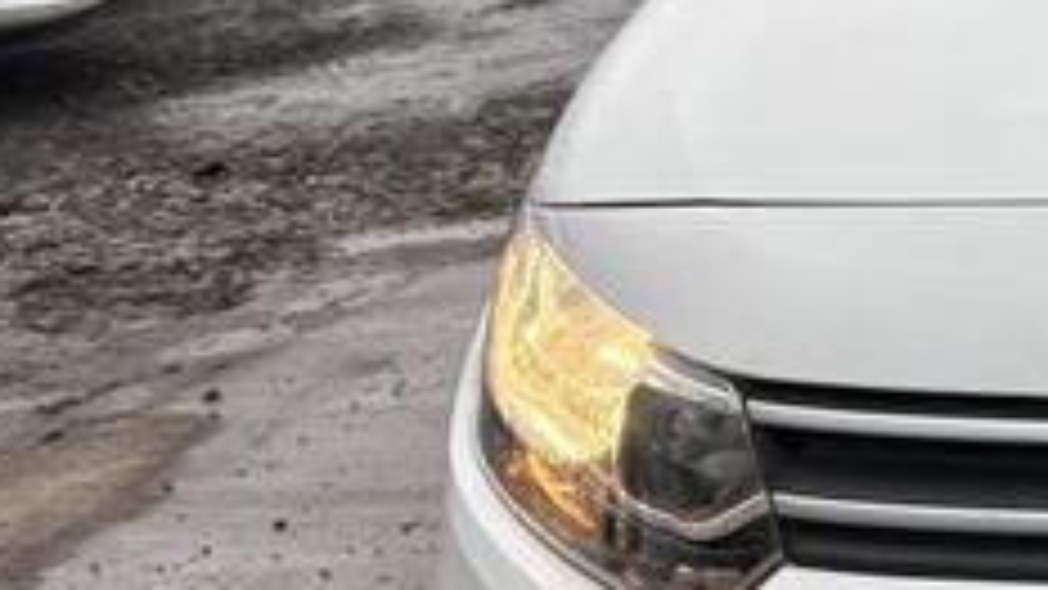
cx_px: 1772
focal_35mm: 109
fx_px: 3029
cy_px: 198
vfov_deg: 11.1
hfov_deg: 16.9
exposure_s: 1/147
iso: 32
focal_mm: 5.96
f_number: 1.6
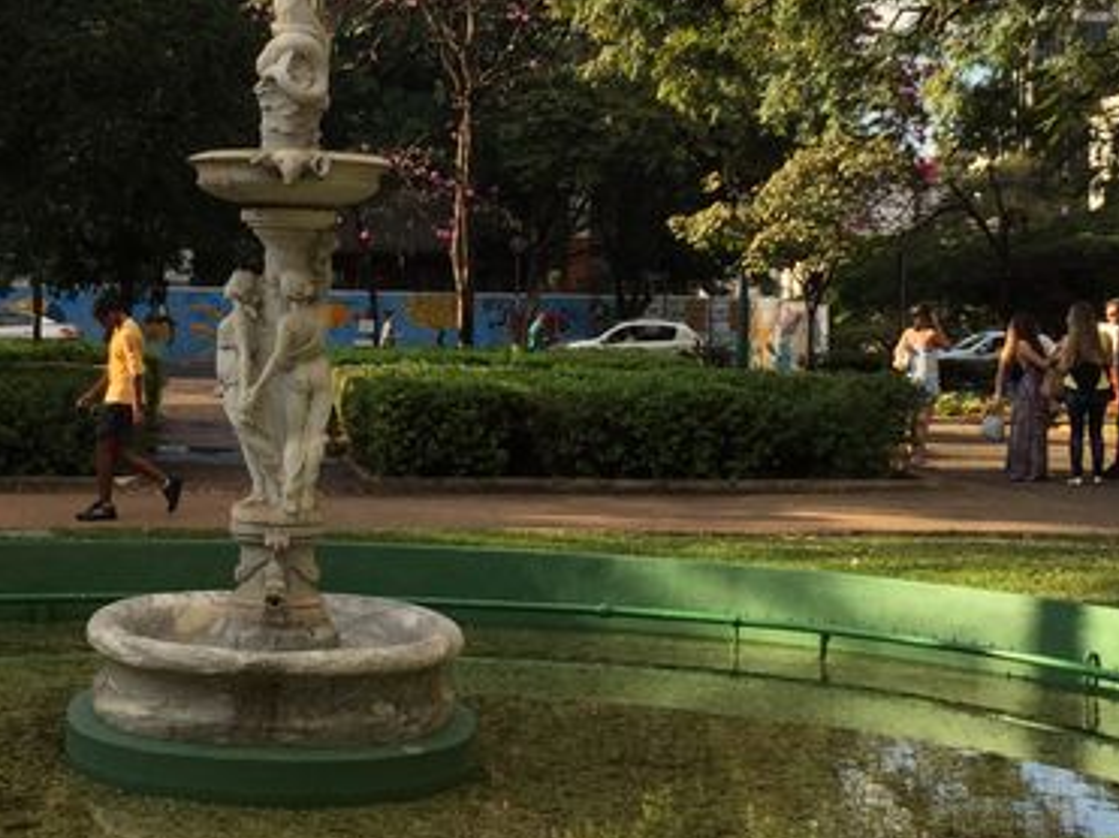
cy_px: 184
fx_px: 2585
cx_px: 383
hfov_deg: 24.3
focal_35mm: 80
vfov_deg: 18.3
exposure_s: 1/775
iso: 32
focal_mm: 4.15
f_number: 2.2
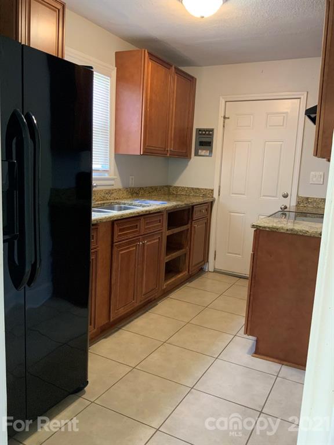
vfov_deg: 61.7
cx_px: 167
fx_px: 373
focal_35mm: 29
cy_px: 222
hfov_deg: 48.2
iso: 200
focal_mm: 3
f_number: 1.8
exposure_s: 1/60
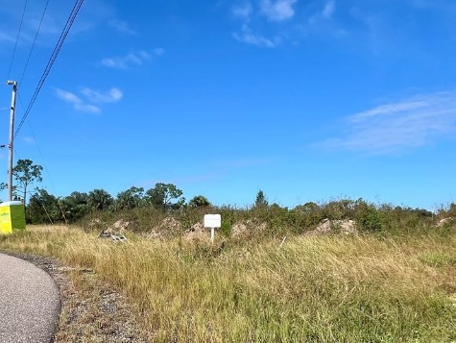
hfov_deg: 61.4
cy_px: 168
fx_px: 369
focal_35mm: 28
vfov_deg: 49.8
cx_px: 141
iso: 32
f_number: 1.8
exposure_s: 1/2016
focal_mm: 1.57
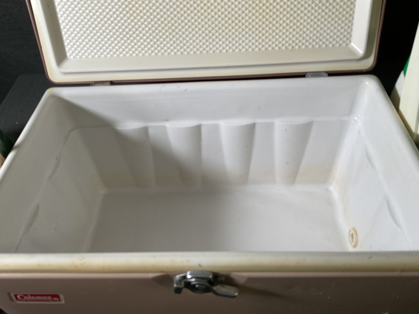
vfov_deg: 48.2
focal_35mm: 29
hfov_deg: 61.7
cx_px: 210
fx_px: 351
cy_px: 157
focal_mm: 3
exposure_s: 1/60
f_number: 1.8
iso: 32
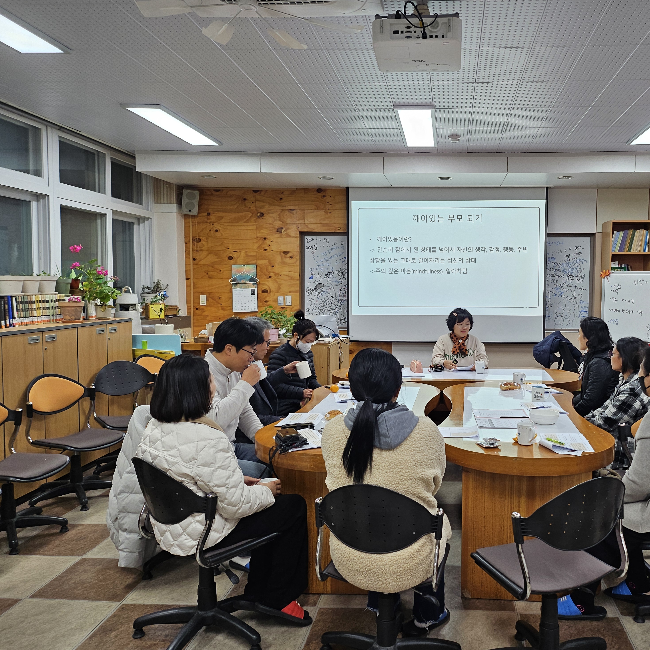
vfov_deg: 55.6
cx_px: 422
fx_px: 616
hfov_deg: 54.7
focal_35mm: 29
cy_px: 331
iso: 100
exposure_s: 1/120
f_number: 1.8
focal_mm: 5
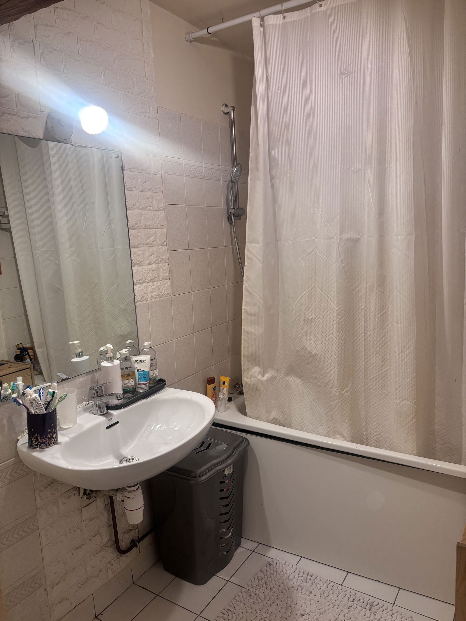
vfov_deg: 67.3
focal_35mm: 26
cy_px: 310
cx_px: 233
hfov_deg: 53.1
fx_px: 467
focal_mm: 5.96
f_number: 1.6
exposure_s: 1/50
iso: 125
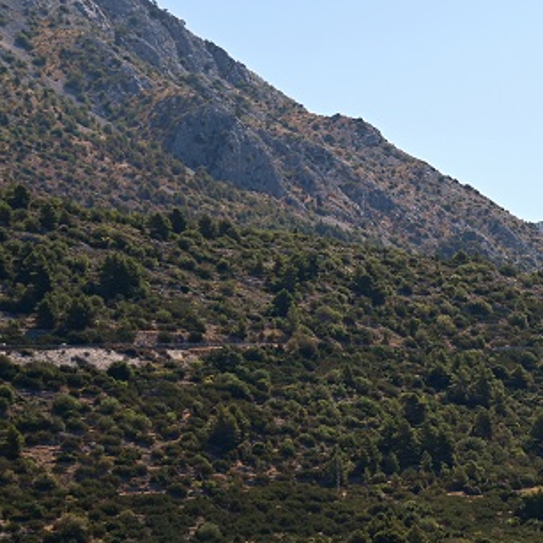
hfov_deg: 9.0
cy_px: 268
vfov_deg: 9.0
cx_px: 566
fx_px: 3443
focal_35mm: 194
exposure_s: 1/1000
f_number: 4.5
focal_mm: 70
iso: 100
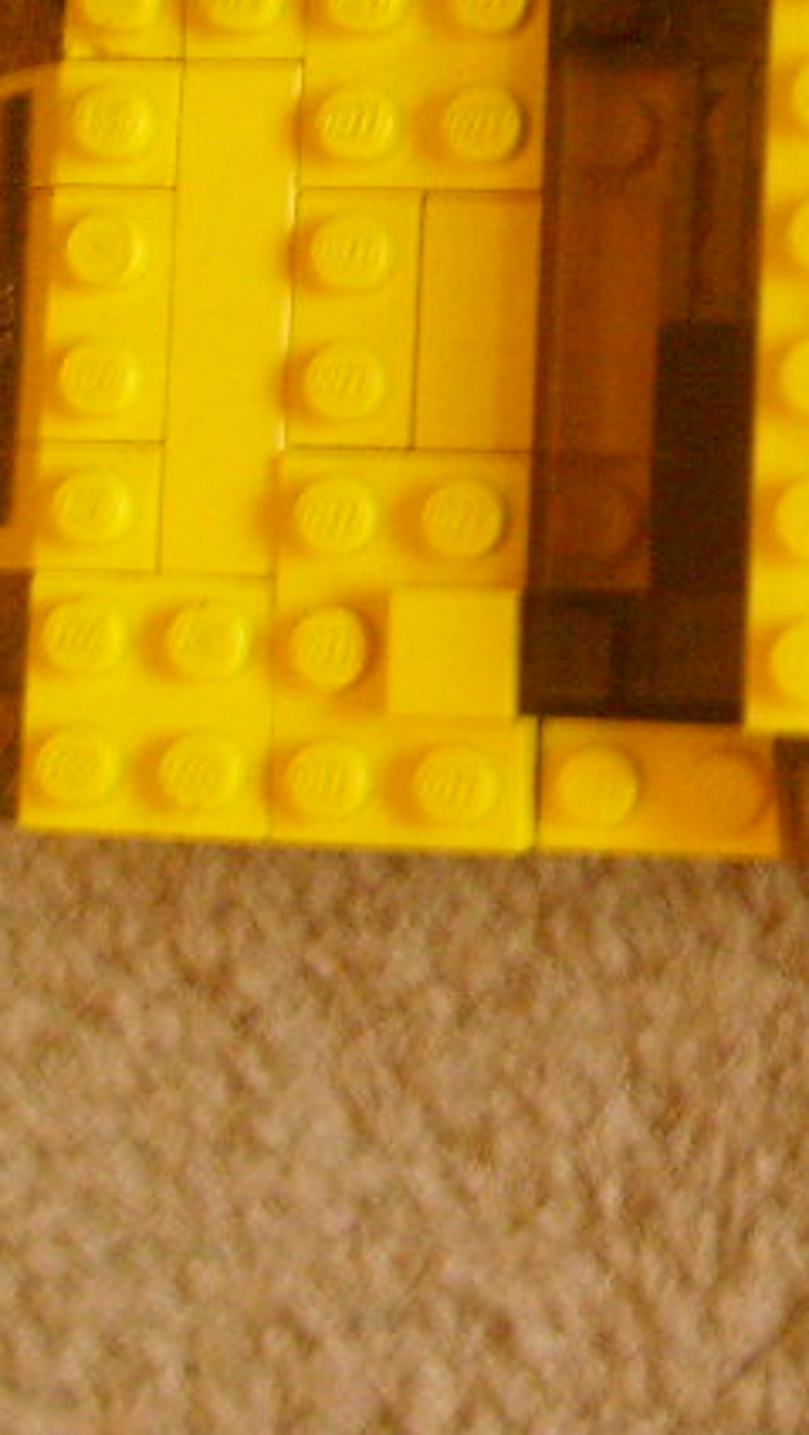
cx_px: 1178
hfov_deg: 12.6
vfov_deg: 22.8
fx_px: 3503
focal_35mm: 92
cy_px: 278
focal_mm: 5.8
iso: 200
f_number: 2.8
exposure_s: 1/10
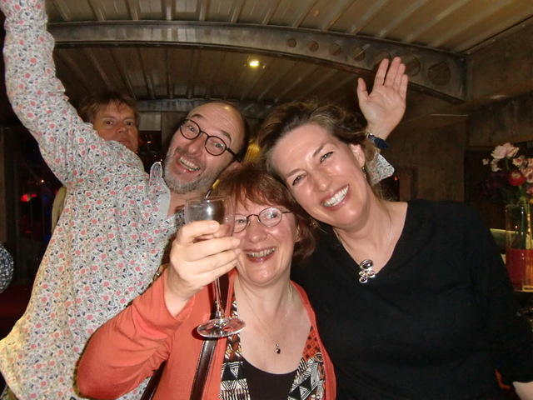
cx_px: 266
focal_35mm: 29
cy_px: 200
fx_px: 447
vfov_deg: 48.2
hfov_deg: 61.7
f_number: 3.5
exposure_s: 1/15
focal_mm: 5.2
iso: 400
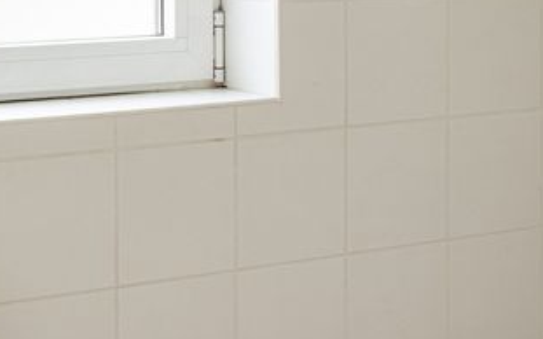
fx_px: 1553
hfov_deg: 19.8
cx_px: 215
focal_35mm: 105
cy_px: -84
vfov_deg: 12.1
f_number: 11
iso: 250
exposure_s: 1/50
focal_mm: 16
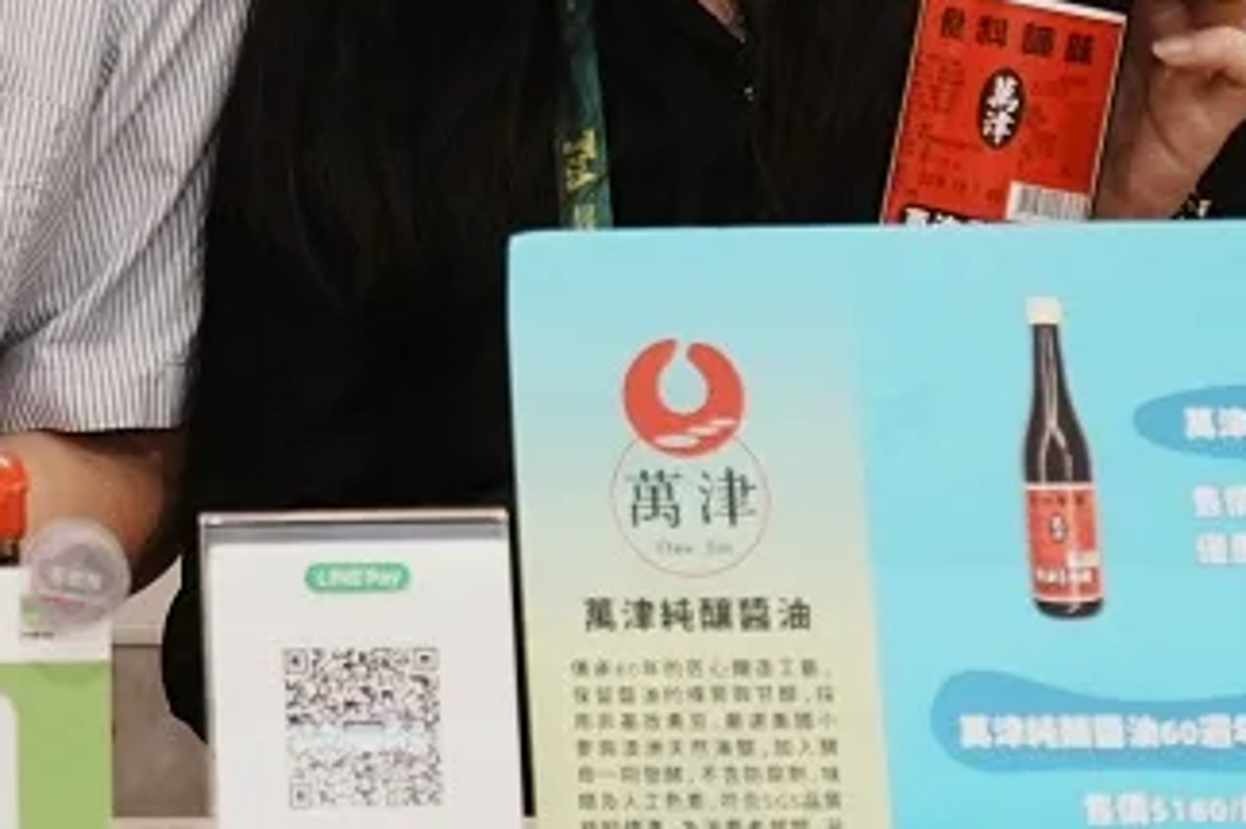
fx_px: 4739
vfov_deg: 9.7
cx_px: -149
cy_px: -470
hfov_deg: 14.6
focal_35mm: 137
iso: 1250
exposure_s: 1/160
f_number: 4
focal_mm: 32
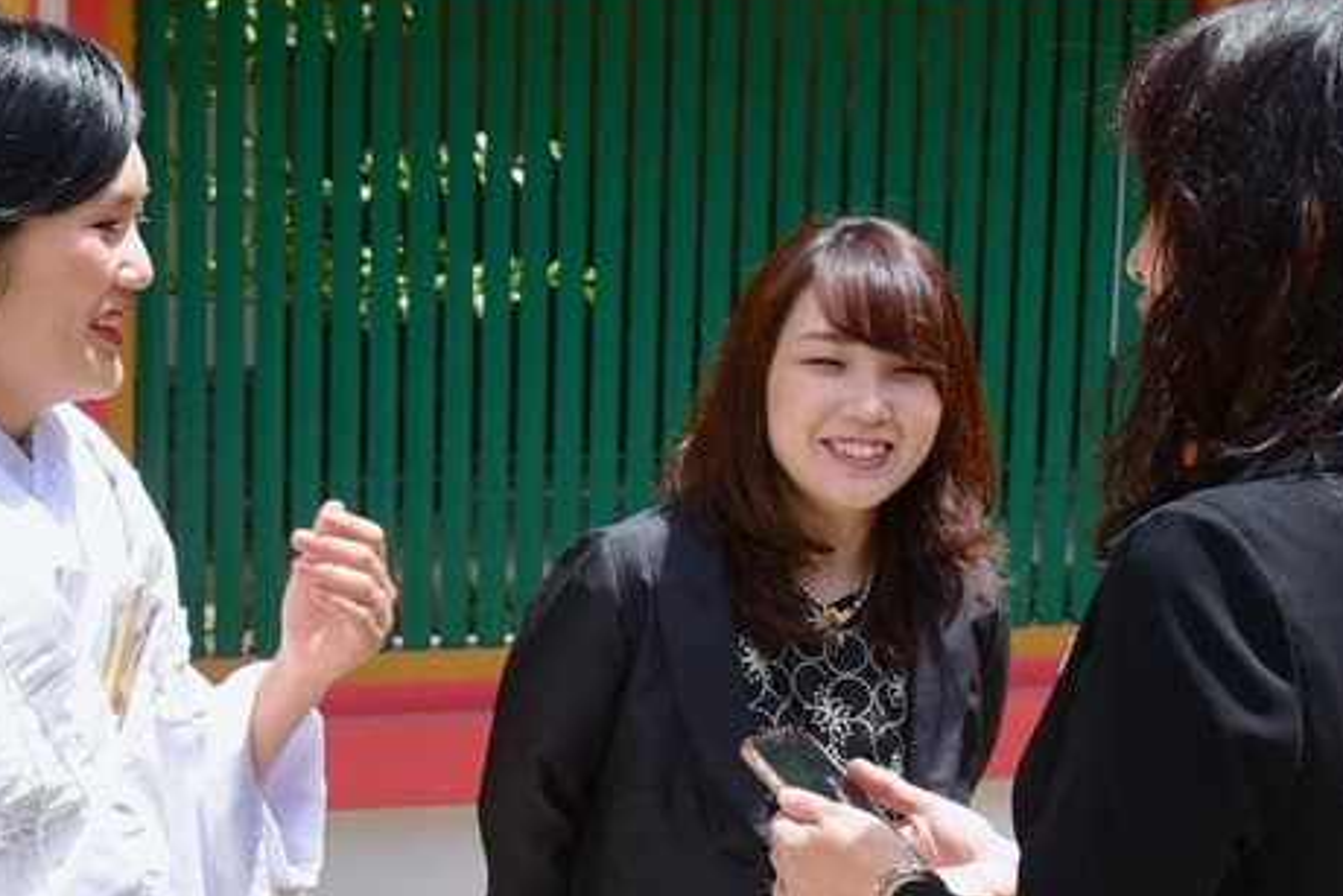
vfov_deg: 14.0
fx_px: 3620
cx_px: 216
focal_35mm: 97
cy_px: 763
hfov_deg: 20.7
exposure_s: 1/200
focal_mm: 31
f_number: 6.3
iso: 100
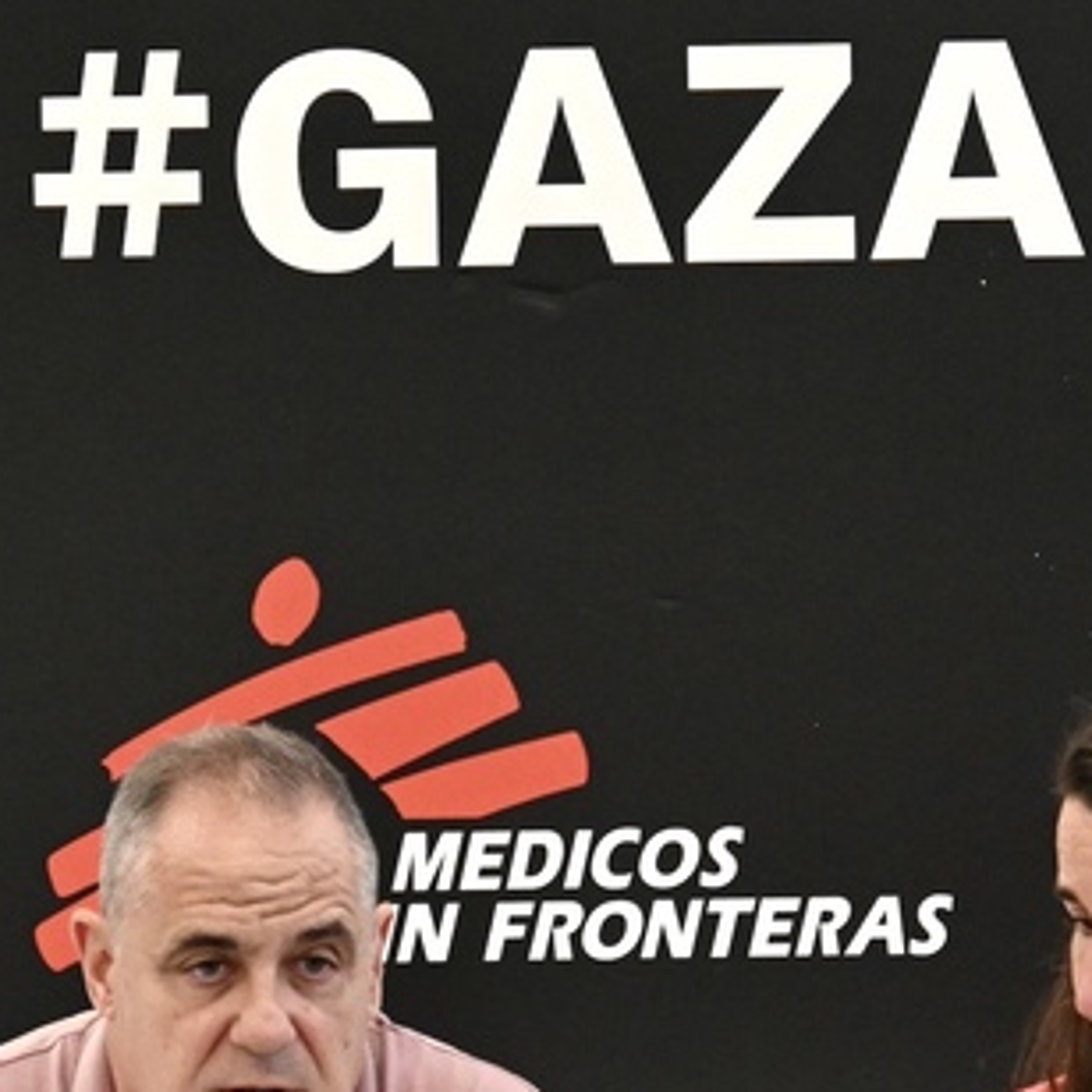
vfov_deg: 5.9
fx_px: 10600
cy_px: 539
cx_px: 610
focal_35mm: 297
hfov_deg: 5.9
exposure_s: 1/160
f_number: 6.3
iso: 4000
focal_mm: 135
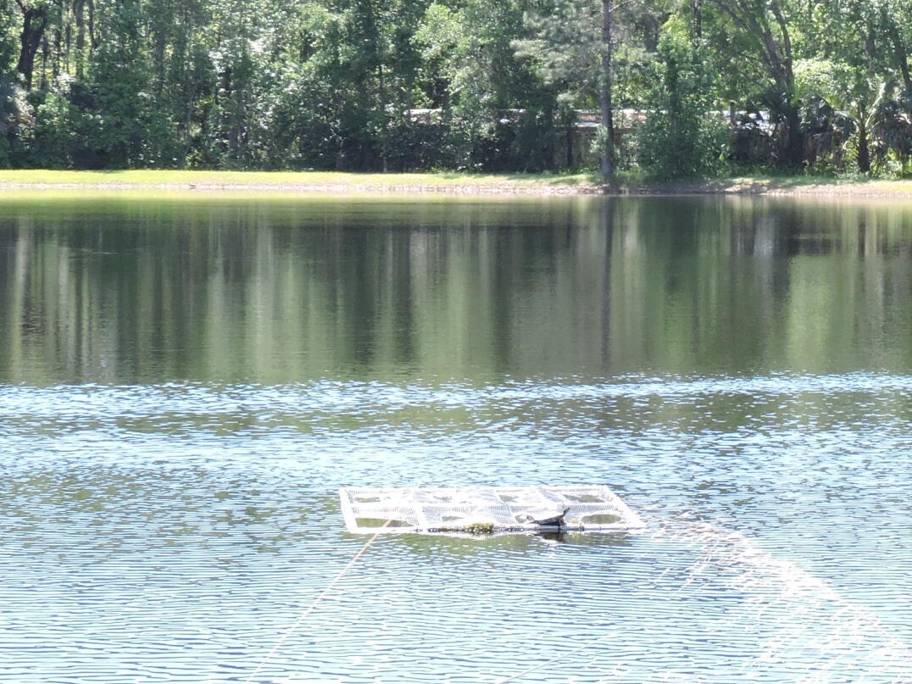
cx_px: 831
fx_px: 3451
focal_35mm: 131
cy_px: 199
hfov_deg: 14.9
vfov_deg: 11.3
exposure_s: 1/200
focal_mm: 8.4
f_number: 3.5
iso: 100
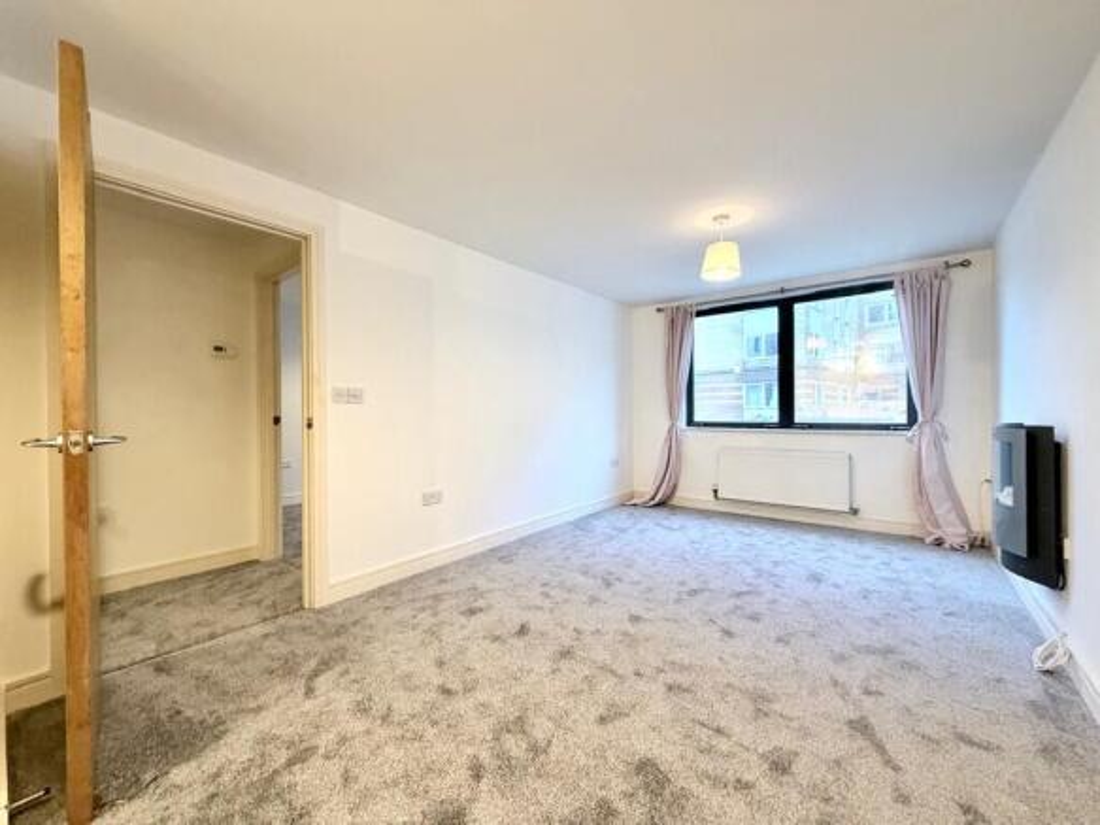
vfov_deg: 85.7
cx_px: 550
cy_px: 412
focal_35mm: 14
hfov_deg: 102.1
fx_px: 445
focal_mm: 2.22
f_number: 2.2
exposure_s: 1/50
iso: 320
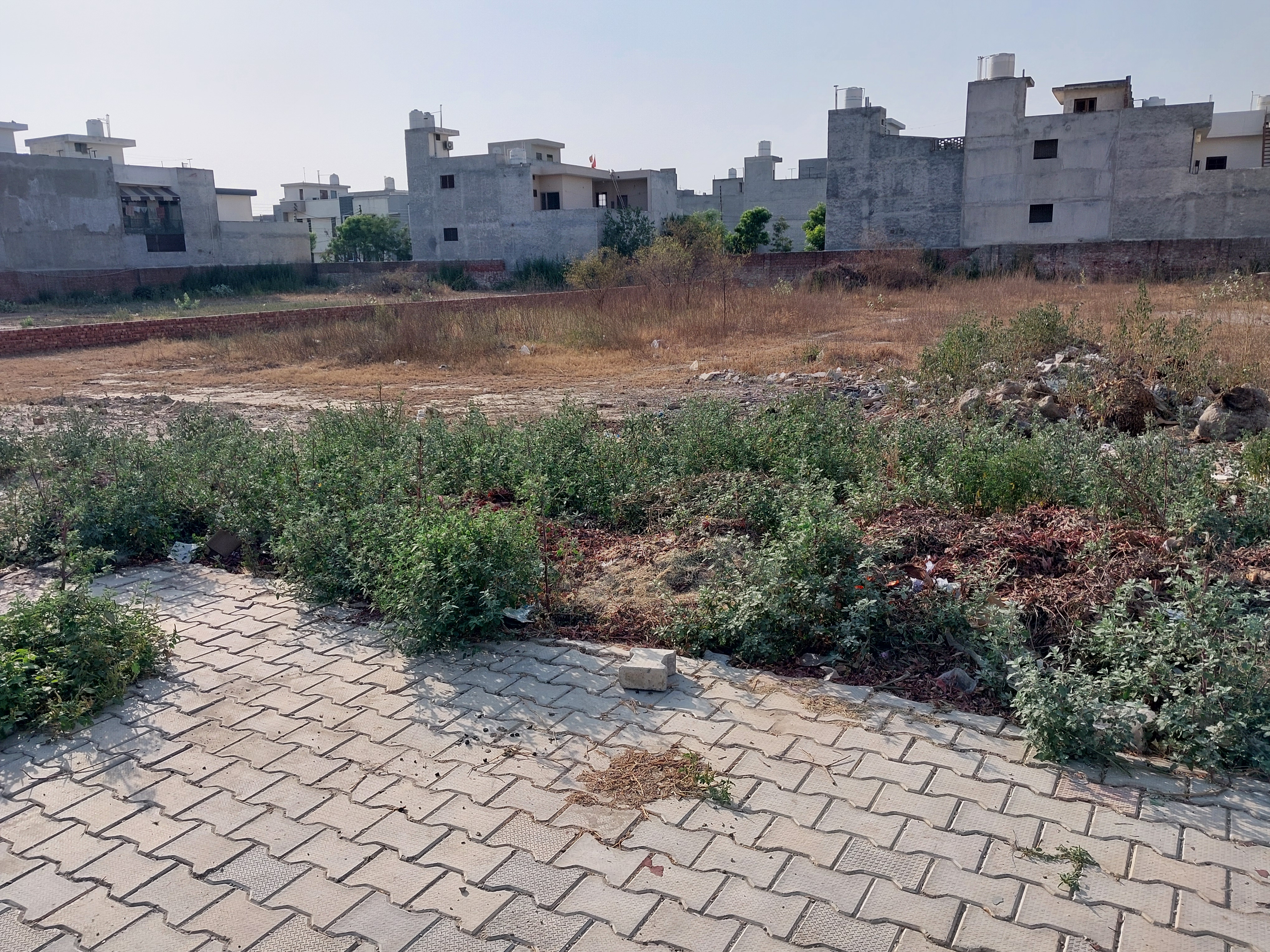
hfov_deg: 65.3
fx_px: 991
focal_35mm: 27
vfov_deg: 51.4
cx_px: 635
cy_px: 476
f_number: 1.8
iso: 20
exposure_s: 1/627
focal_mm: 4
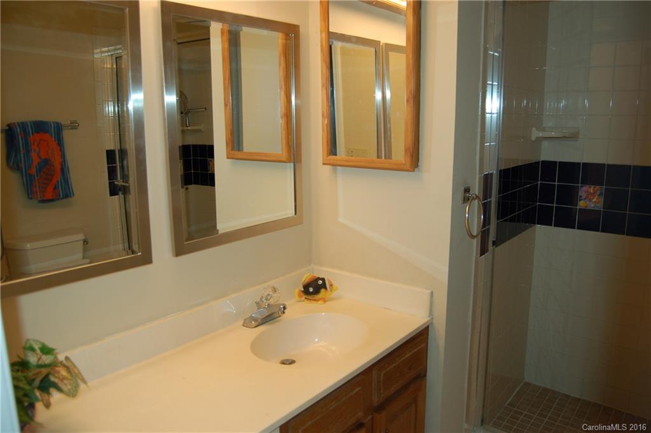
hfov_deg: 67.4
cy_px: 216
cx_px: 326
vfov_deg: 47.8
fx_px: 488
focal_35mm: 27
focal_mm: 18
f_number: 3.5
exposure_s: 1/60
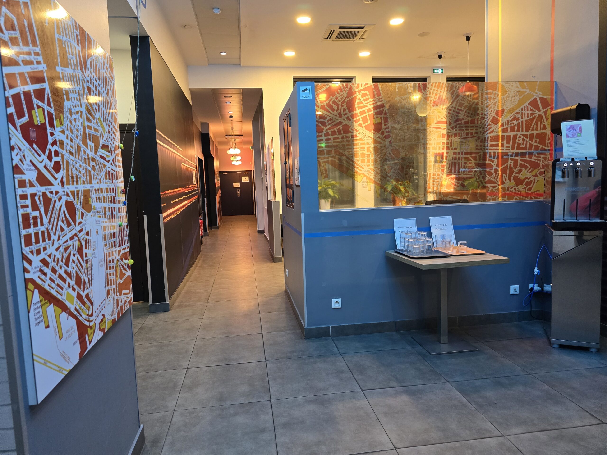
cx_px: 304
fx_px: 403
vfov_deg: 58.9
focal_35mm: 23
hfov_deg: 73.9
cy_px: 228
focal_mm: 6.3
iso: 640
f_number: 1.7
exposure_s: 1/100
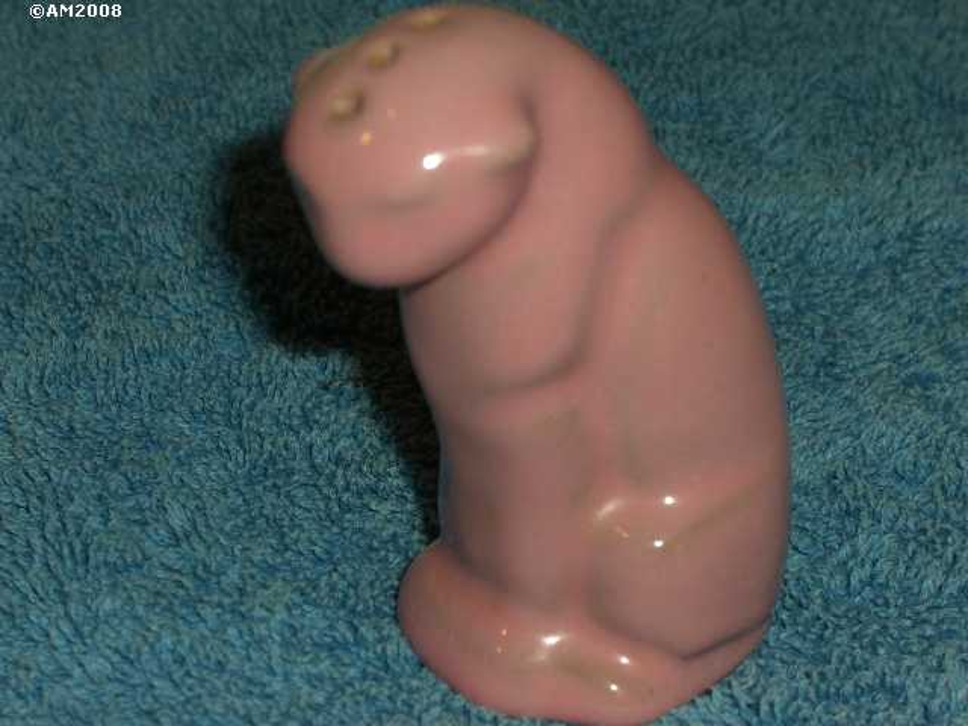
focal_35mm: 114
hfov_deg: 17.3
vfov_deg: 13.0
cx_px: 484
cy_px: 363
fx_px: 3188
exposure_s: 1/30
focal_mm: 23.7
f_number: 10.8
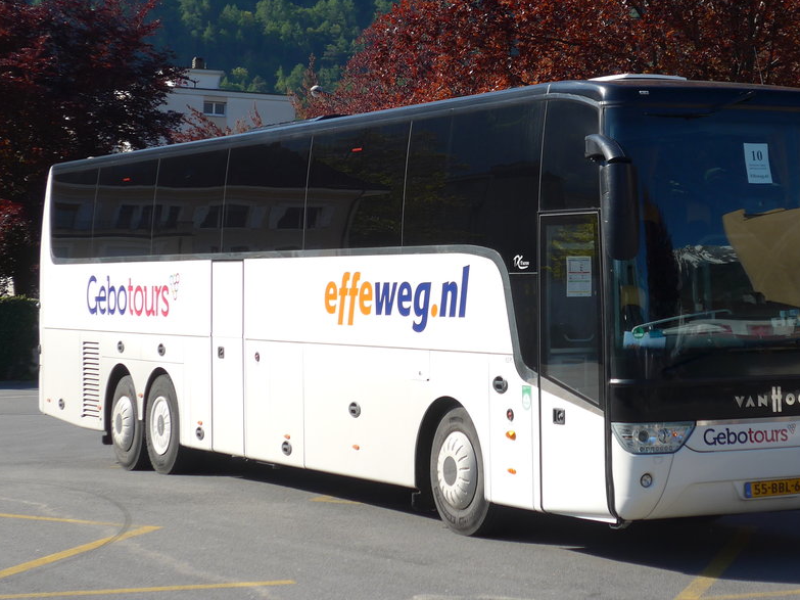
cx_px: 527
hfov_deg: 20.6
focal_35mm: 95
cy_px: 185
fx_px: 2195
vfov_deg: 15.5
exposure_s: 1/800
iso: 80
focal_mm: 12.7
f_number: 3.7
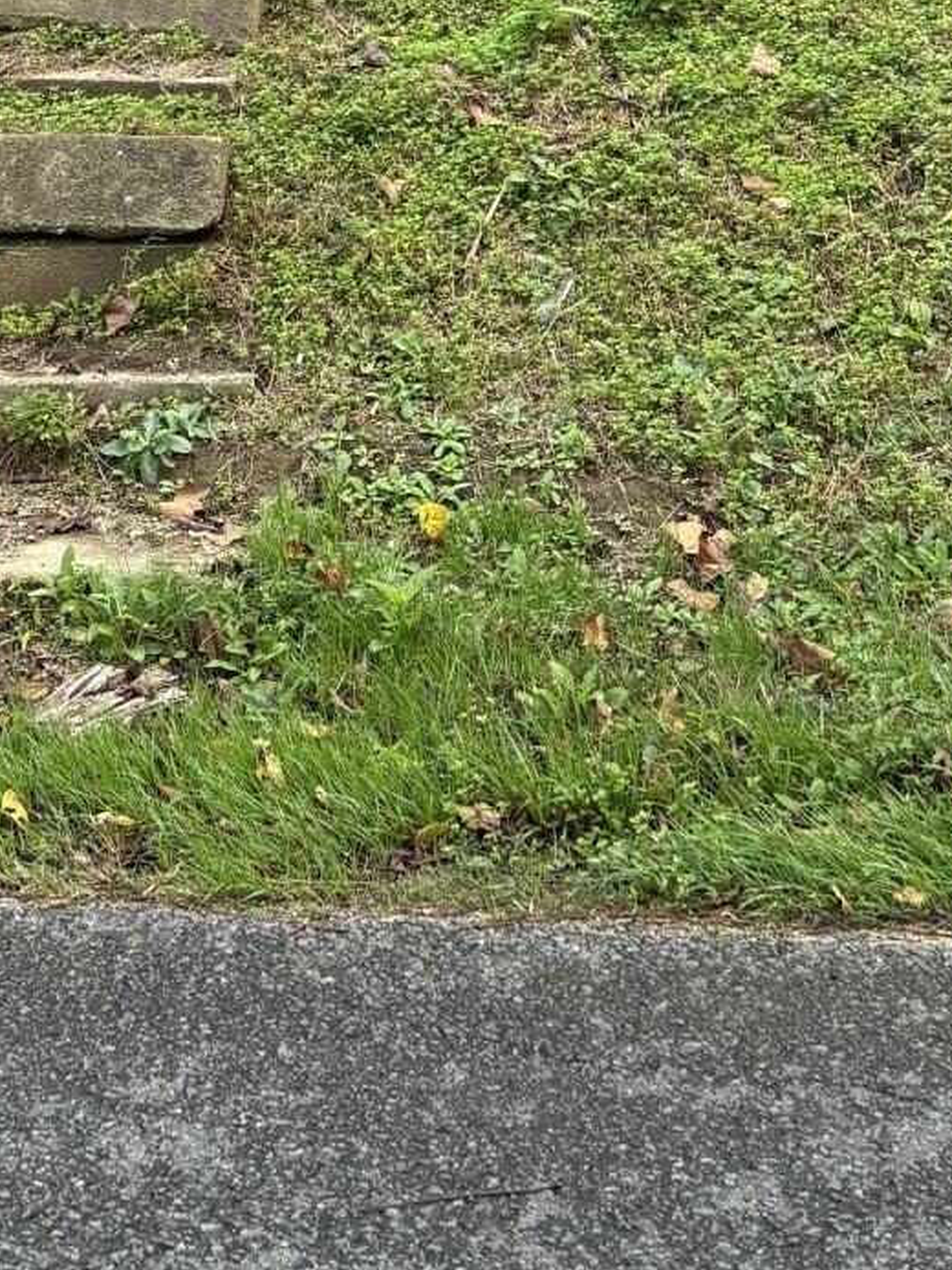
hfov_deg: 19.5
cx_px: 214
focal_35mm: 75
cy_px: -498
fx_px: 2749
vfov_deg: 22.5
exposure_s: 1/456
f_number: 1.6
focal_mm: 5.96
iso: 64
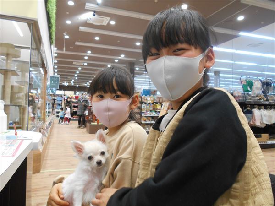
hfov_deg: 67.3
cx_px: 138
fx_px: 207
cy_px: 103
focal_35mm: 26
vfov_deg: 53.1
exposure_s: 1/30
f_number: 3.2
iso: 220
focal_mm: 4.6
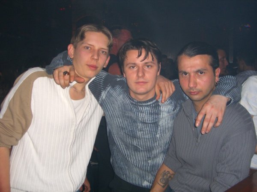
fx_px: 282
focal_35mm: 38
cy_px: 96
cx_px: 128
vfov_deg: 37.7
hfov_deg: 49.0
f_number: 2.8
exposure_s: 1/60
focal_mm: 7.9
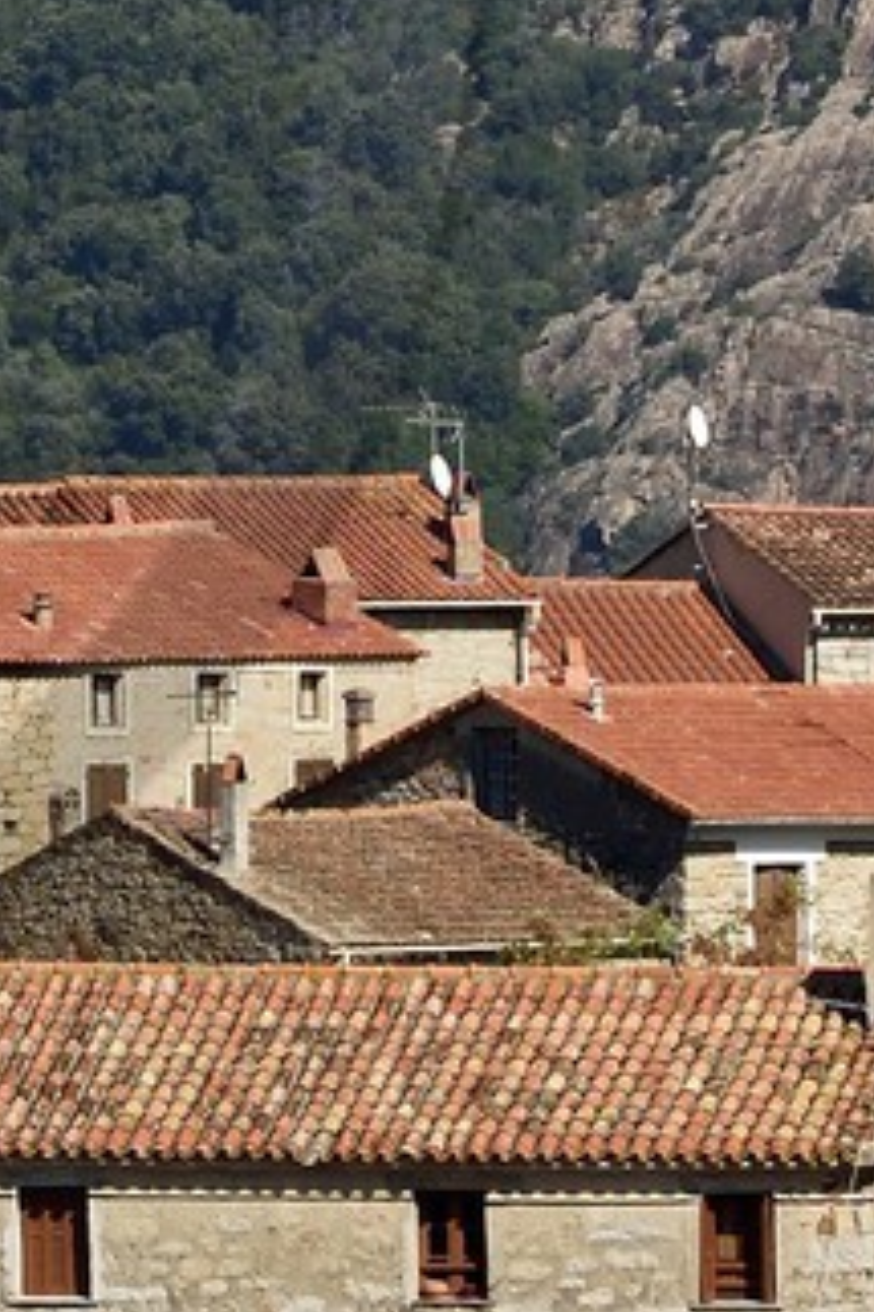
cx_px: -783
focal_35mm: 941
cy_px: -81
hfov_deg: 1.5
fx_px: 34302
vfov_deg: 2.2
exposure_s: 1/320
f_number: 13
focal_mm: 190
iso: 200
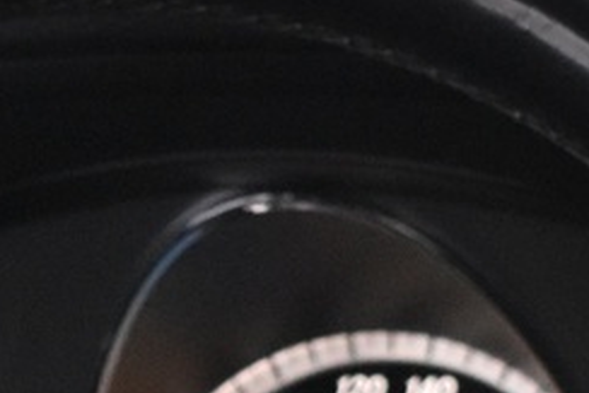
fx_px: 4567
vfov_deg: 4.8
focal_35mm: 279
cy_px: 868
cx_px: -60
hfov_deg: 7.3
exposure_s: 1/40
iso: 3200
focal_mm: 28
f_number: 4.2
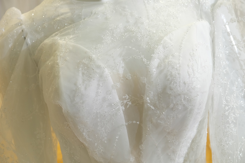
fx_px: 401
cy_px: 82
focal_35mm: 59
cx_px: 122
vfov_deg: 23.0
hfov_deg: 33.9
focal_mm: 39
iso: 200
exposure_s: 1/125
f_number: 3.6
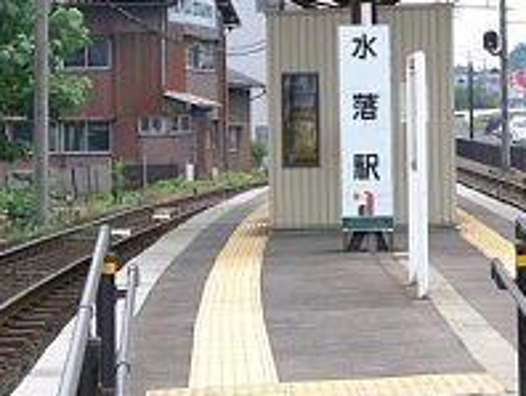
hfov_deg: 15.0
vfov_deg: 11.3
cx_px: 316
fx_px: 1993
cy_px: 58
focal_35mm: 131
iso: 80
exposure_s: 1/125
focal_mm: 13.8
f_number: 5.6
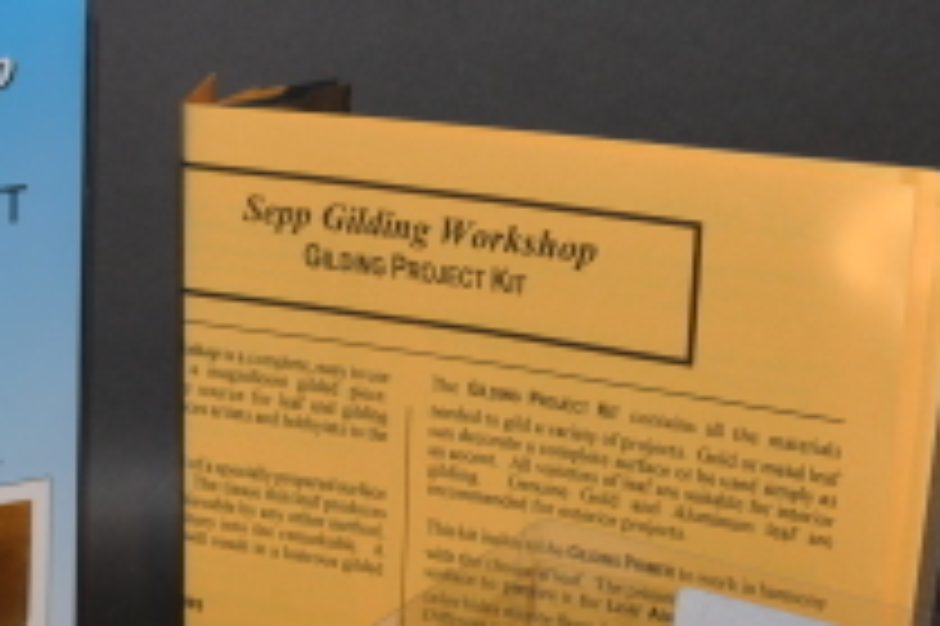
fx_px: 2479
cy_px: 703
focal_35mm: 95
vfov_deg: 14.0
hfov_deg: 21.2
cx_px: 166
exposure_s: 1/125
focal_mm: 22
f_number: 9
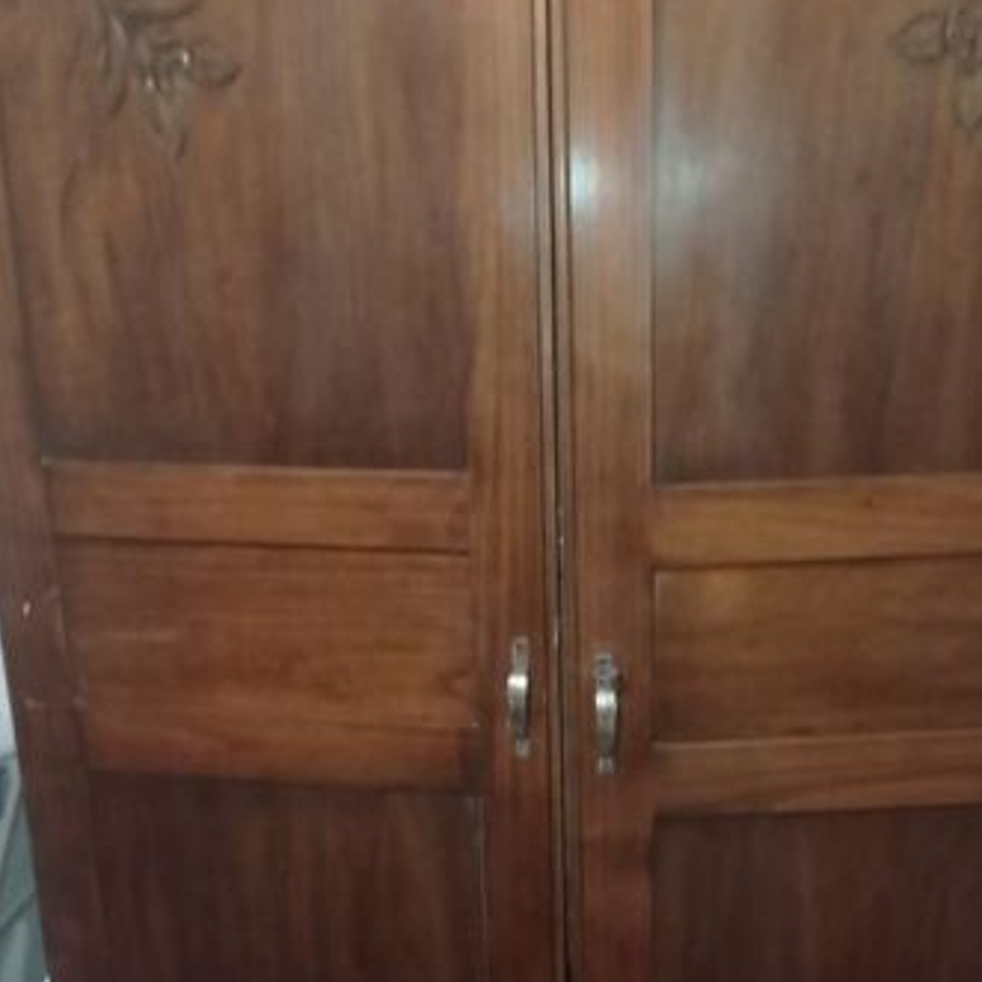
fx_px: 1541
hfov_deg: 35.3
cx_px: 564
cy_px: 635
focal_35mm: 48
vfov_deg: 35.1
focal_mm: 4.74
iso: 1118
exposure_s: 1/14.3
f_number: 1.79
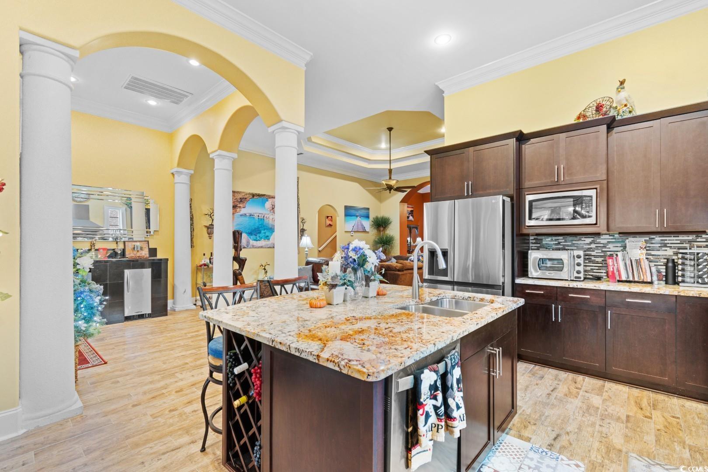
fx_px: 295
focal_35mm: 15
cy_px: 236
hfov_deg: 100.4
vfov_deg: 77.3
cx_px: 354
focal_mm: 10
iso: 100
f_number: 4.5
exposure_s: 1
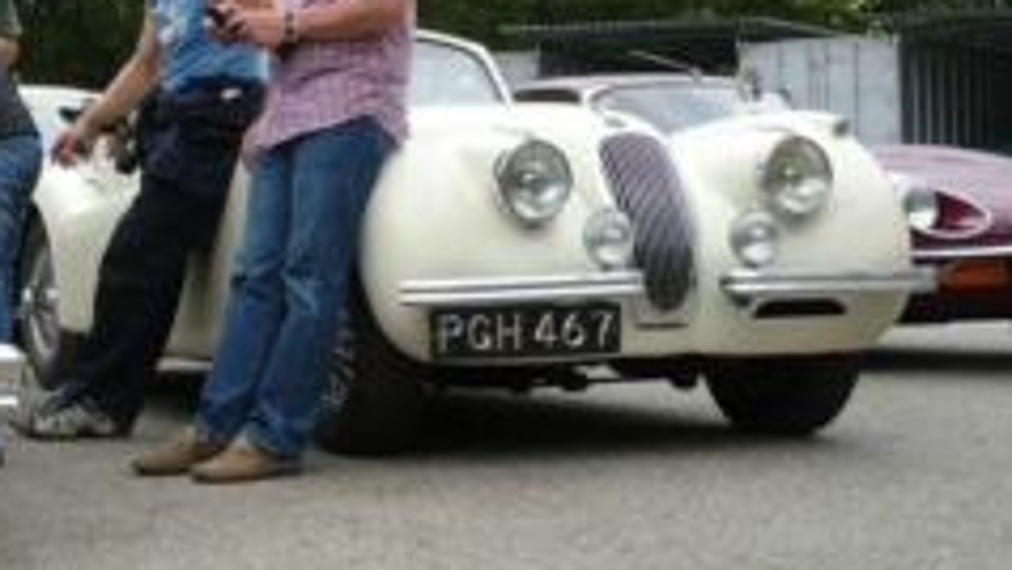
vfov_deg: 15.0
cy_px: 91
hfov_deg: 25.2
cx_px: -17
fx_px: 2147
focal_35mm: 80
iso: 100
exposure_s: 1/400
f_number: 2.8
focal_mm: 5.8
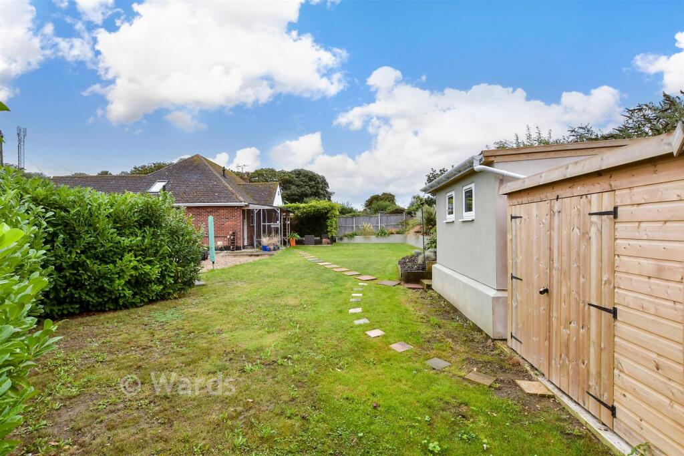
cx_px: 342
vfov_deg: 77.3
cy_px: 228
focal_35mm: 15
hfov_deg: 100.4
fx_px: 285
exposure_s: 1/160
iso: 500
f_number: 8
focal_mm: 10
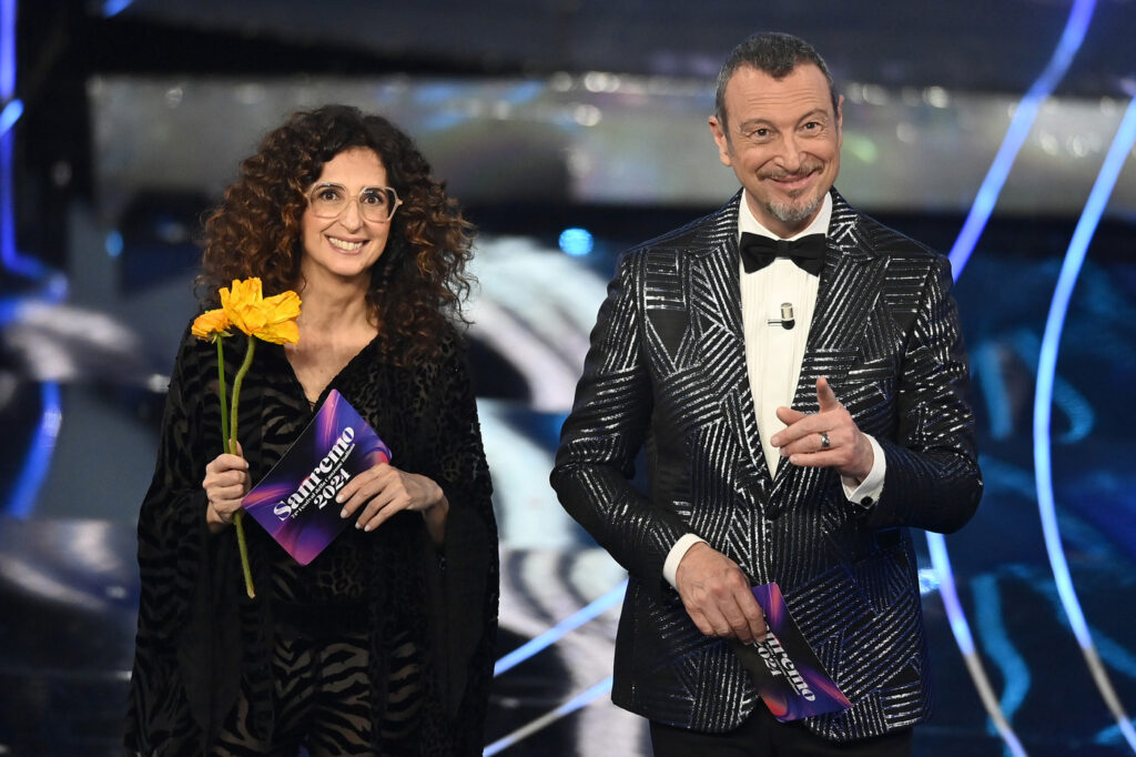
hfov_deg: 6.9
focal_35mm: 300
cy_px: 378
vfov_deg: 4.6
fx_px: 9463
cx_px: 568
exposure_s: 1/800
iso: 4000
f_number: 2.8
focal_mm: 300
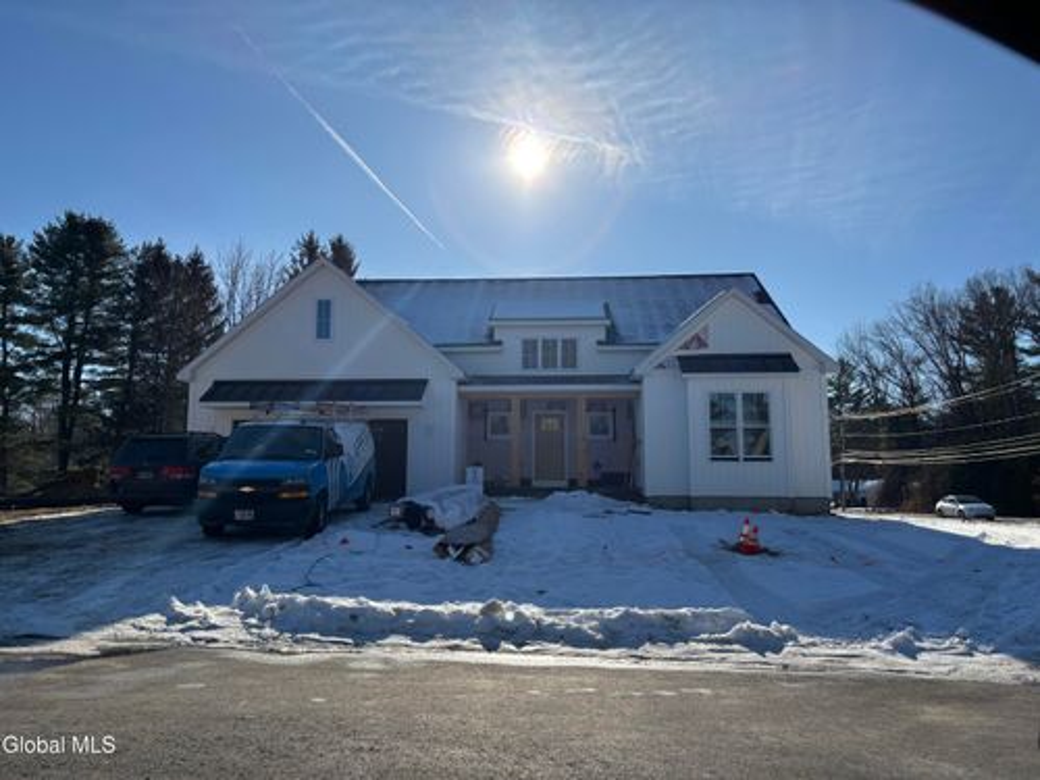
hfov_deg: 67.3
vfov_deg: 53.1
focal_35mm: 26
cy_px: 390
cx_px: 520
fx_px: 781
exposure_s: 1/6711
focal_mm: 5.96
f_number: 1.6
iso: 50
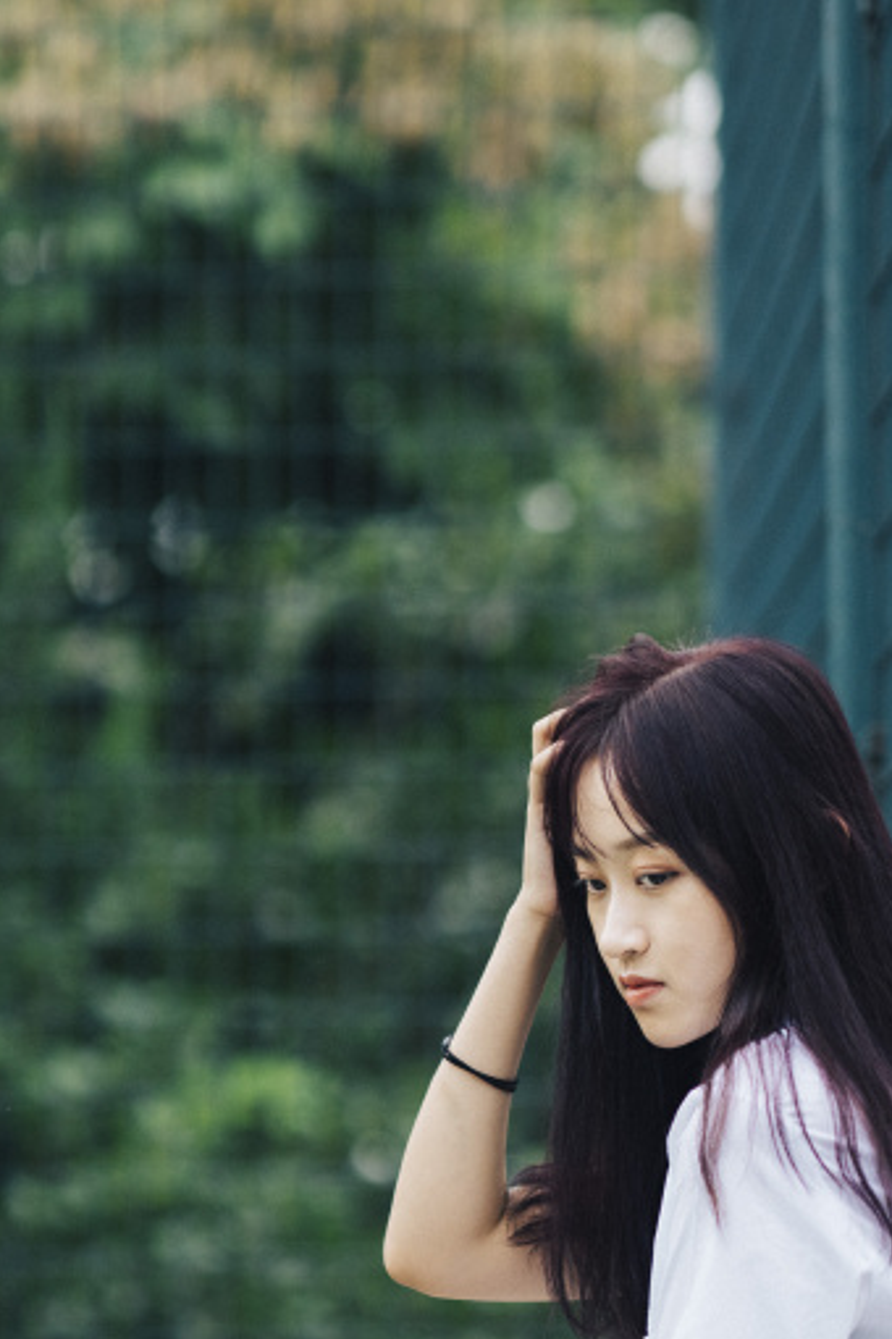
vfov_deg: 10.3
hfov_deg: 6.9
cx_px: 160
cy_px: 1111
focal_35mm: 200
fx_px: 7433
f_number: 1.8
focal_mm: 85
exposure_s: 1/1600
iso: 500
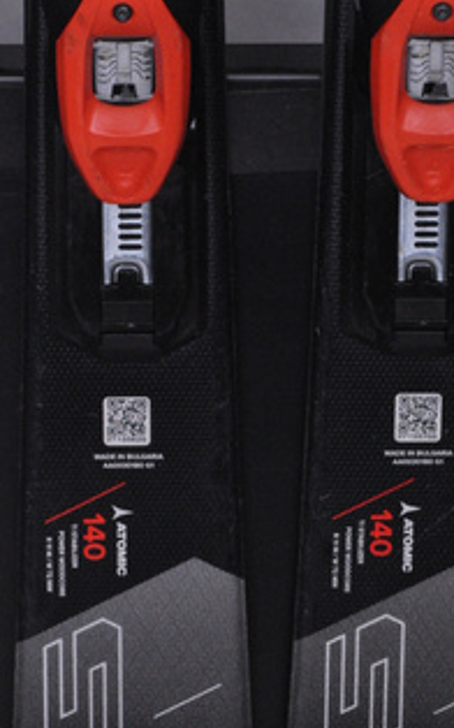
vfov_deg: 9.1
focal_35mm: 230
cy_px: 378
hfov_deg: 5.7
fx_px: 4552
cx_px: 272
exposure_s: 1/125
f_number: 9.5
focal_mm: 105
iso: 3200
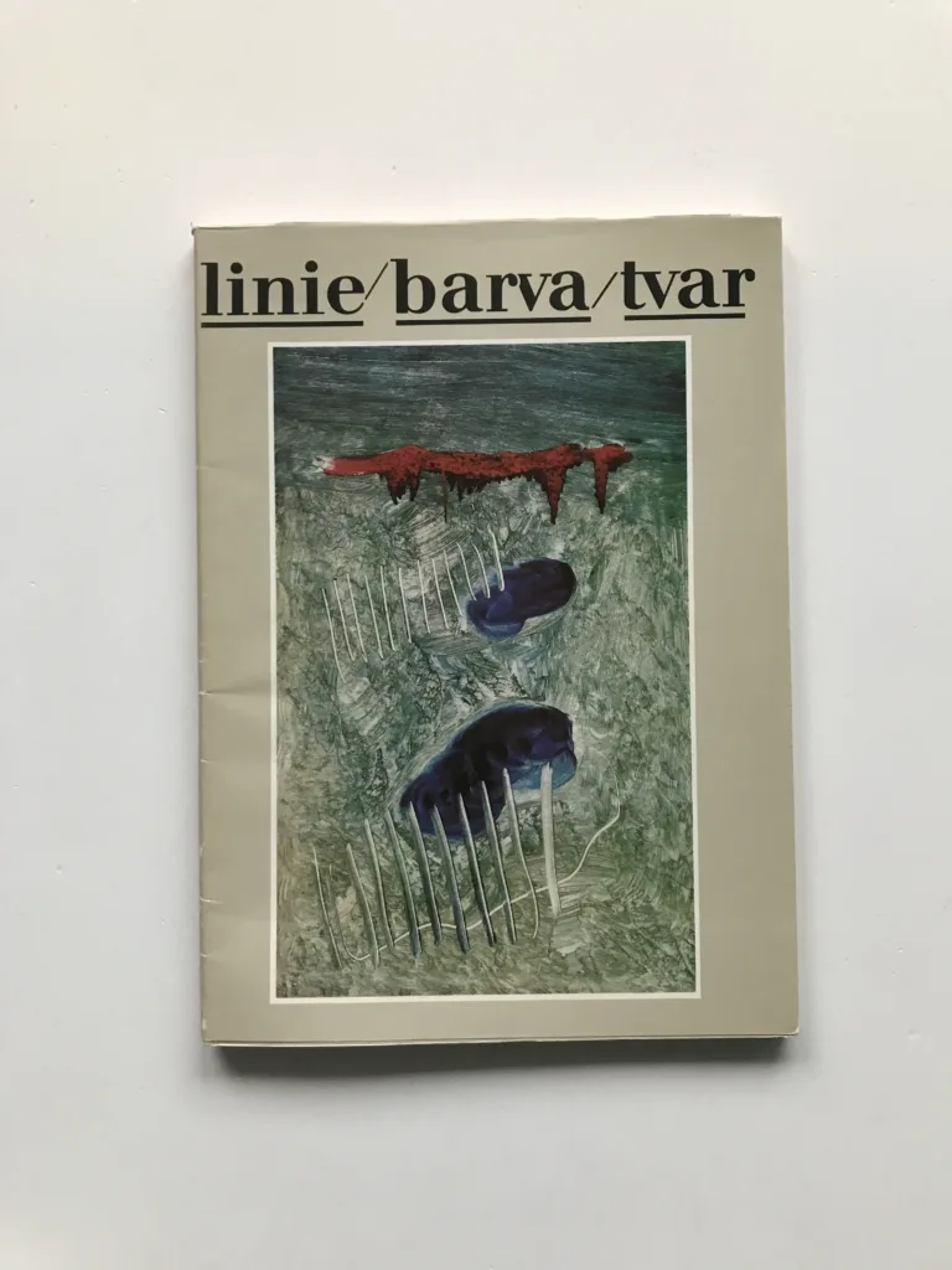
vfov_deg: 63.4
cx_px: 476
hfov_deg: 49.7
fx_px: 1027
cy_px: 635
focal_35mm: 28
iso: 40
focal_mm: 3.99
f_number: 1.8
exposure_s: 1/25
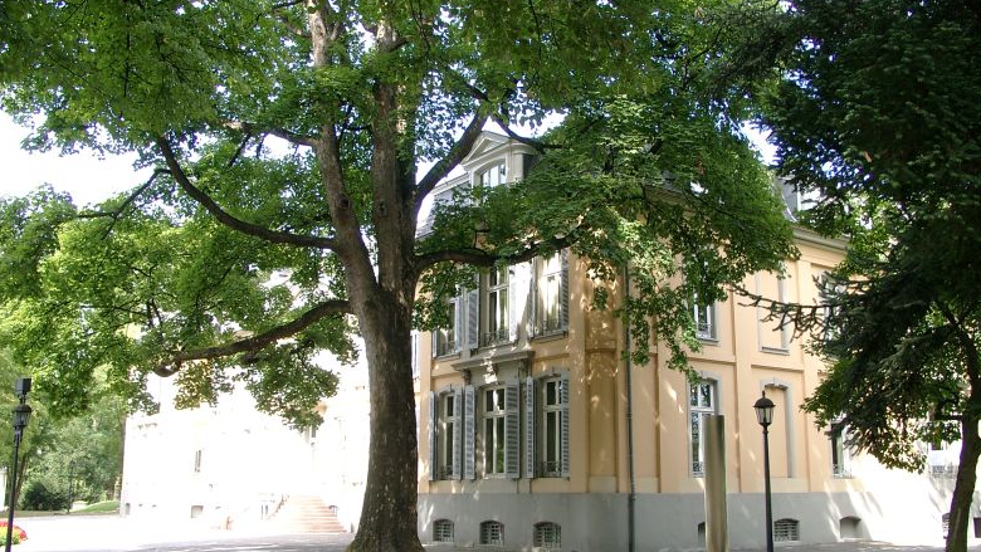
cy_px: 245
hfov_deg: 52.8
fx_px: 989
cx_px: 490
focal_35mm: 38
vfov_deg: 31.2
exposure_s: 1/76.9
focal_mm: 7.13
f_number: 4
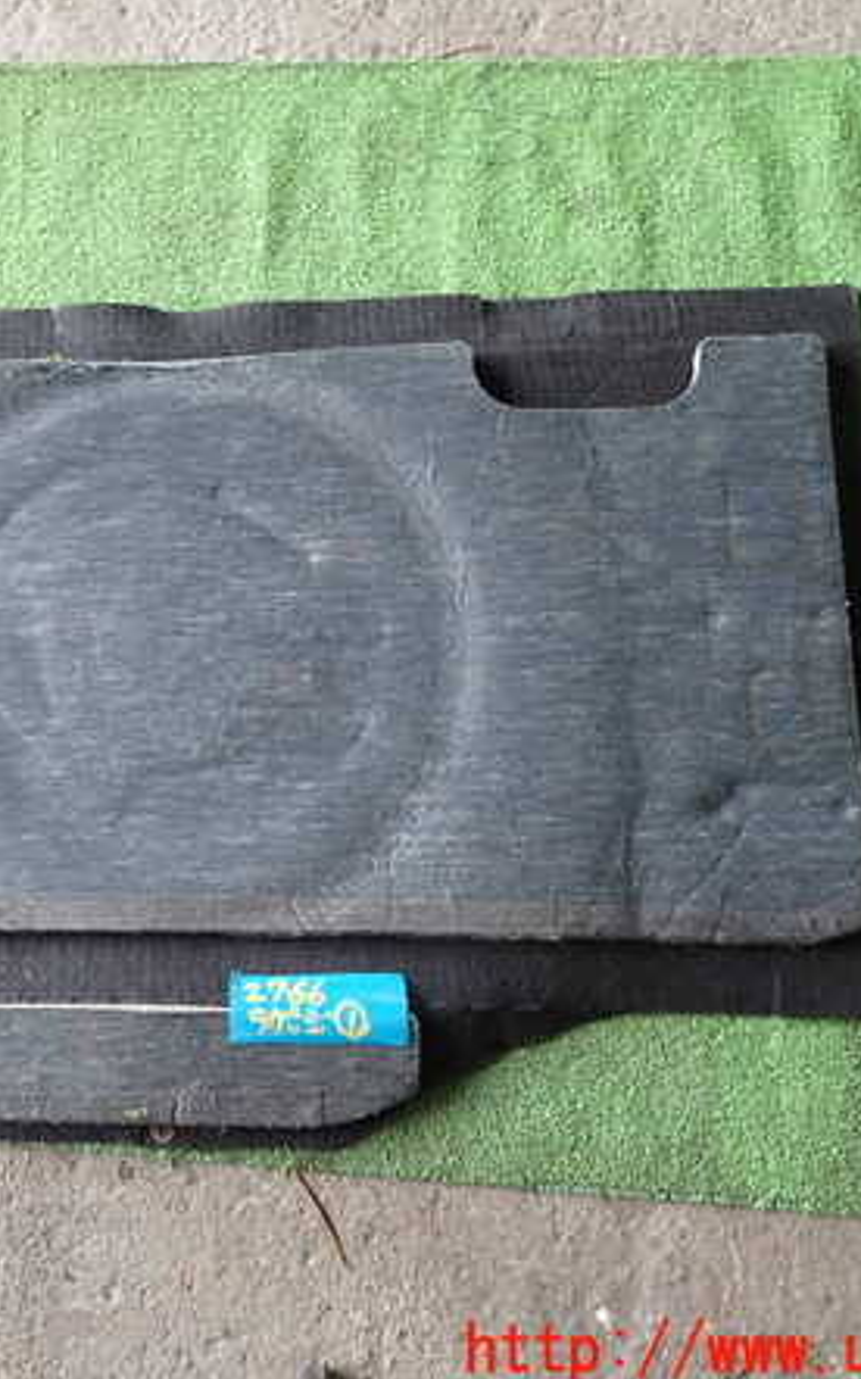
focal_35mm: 36
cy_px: 690
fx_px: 1352
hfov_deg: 34.7
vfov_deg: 54.0
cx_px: 234
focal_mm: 4.5
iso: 200
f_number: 2
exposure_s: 1/50
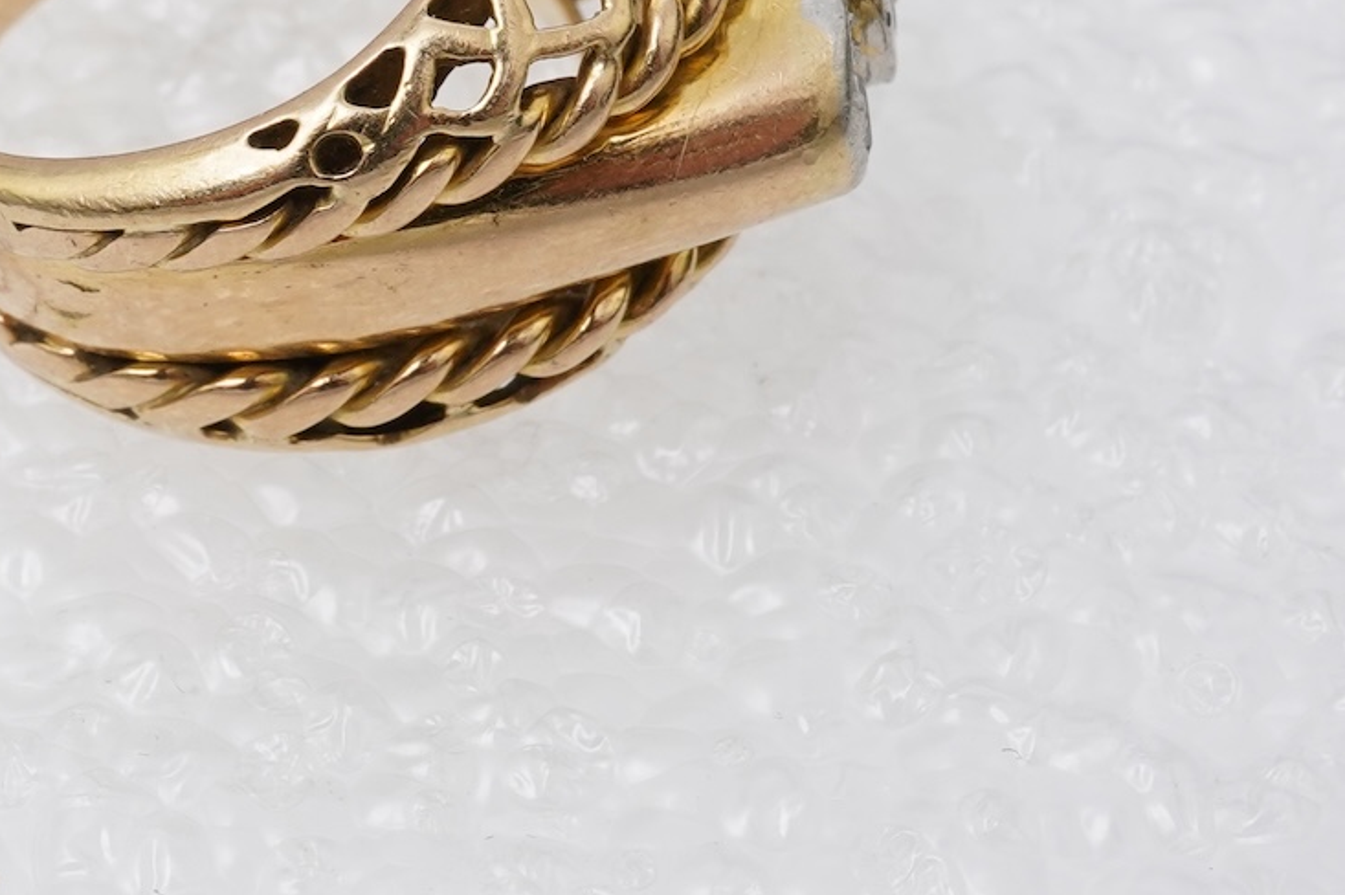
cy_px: 61
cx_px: 354
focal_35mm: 84
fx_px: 3137
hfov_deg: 24.0
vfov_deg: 16.0
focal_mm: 30
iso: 500
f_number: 22
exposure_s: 1/100
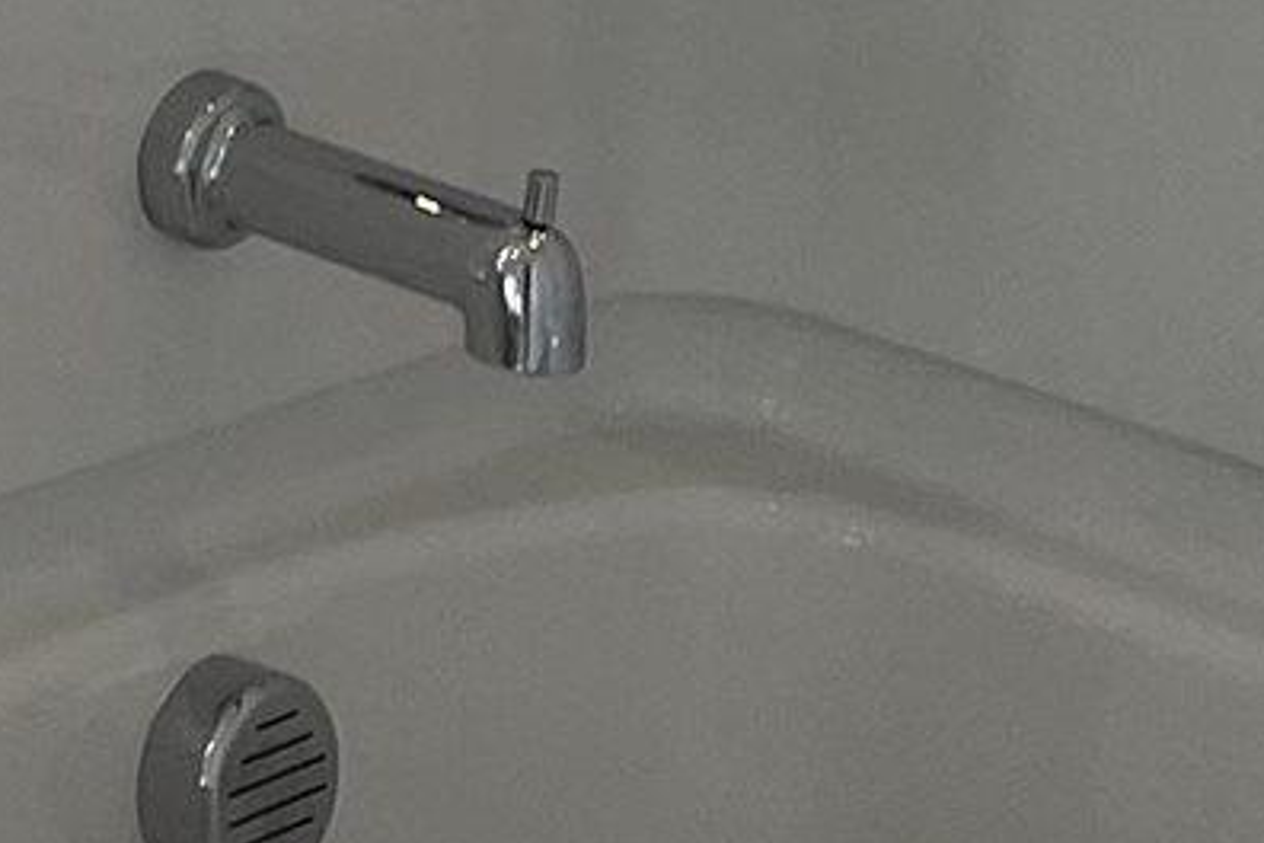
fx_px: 7373
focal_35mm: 210
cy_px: -1006
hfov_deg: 8.9
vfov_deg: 6.3
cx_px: -1756
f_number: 1.6
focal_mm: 4.2
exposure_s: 1/535
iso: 32
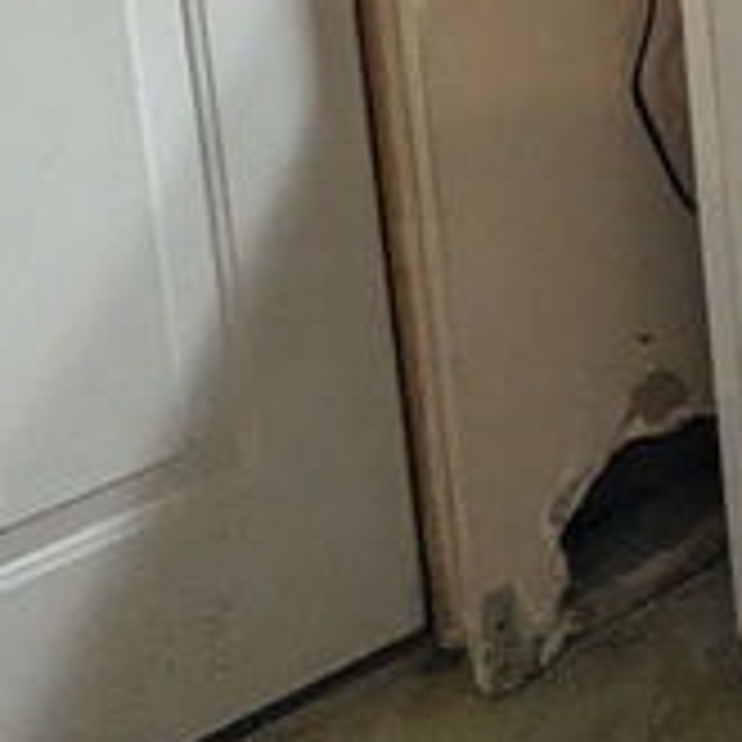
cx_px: 1403
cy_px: -684
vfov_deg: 17.3
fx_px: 1867
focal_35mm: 77
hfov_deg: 17.4
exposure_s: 1/40
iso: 263
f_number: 2.2
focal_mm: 1.83
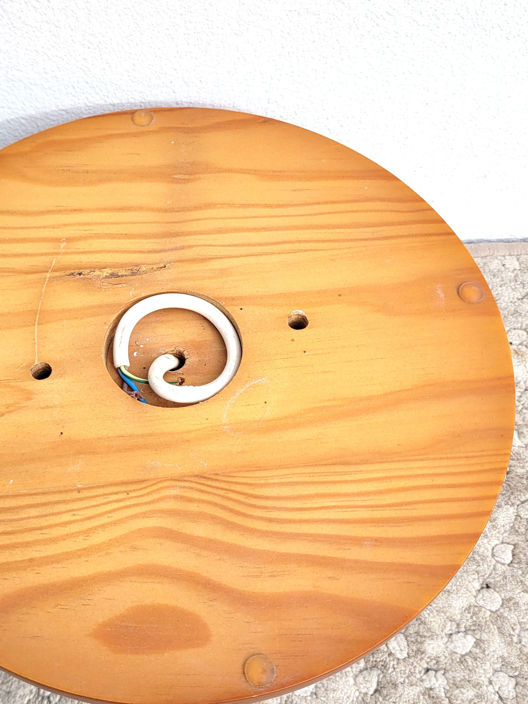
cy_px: 355
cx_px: 162
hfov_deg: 34.7
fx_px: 834
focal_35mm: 41
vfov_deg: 45.8
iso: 40
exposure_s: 1/1480
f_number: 1.8
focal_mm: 5.4
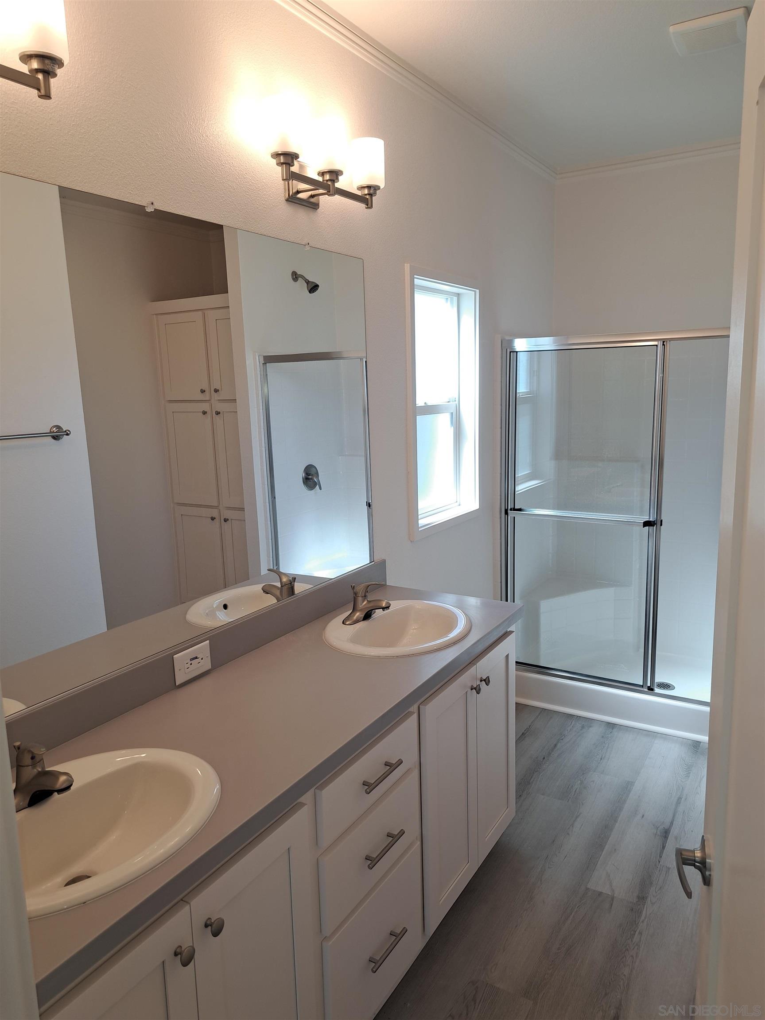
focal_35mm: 24
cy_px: 510
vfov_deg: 71.6
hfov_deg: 56.8
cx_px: 382
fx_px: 707
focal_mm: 5.23
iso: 50
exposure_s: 1/120
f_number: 1.8
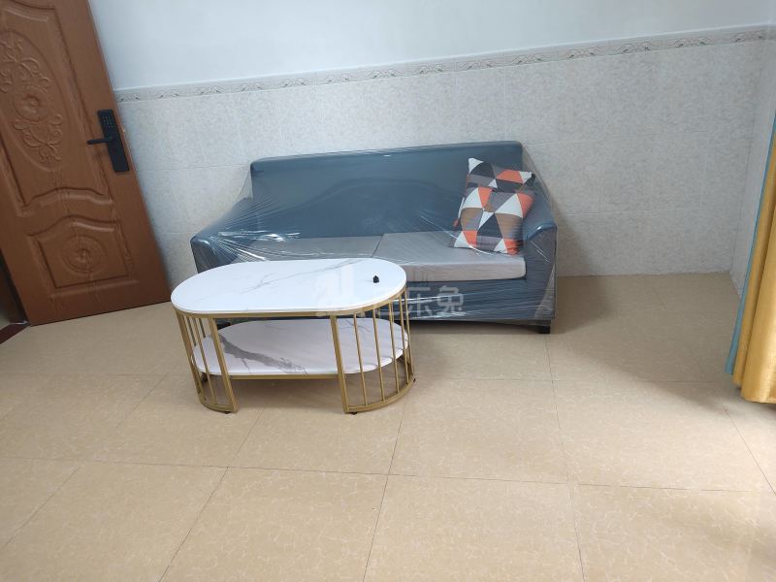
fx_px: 560
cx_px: 388
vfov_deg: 54.9
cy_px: 291
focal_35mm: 25
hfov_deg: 69.4
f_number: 1.75
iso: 303
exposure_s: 1/33
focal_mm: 5.96
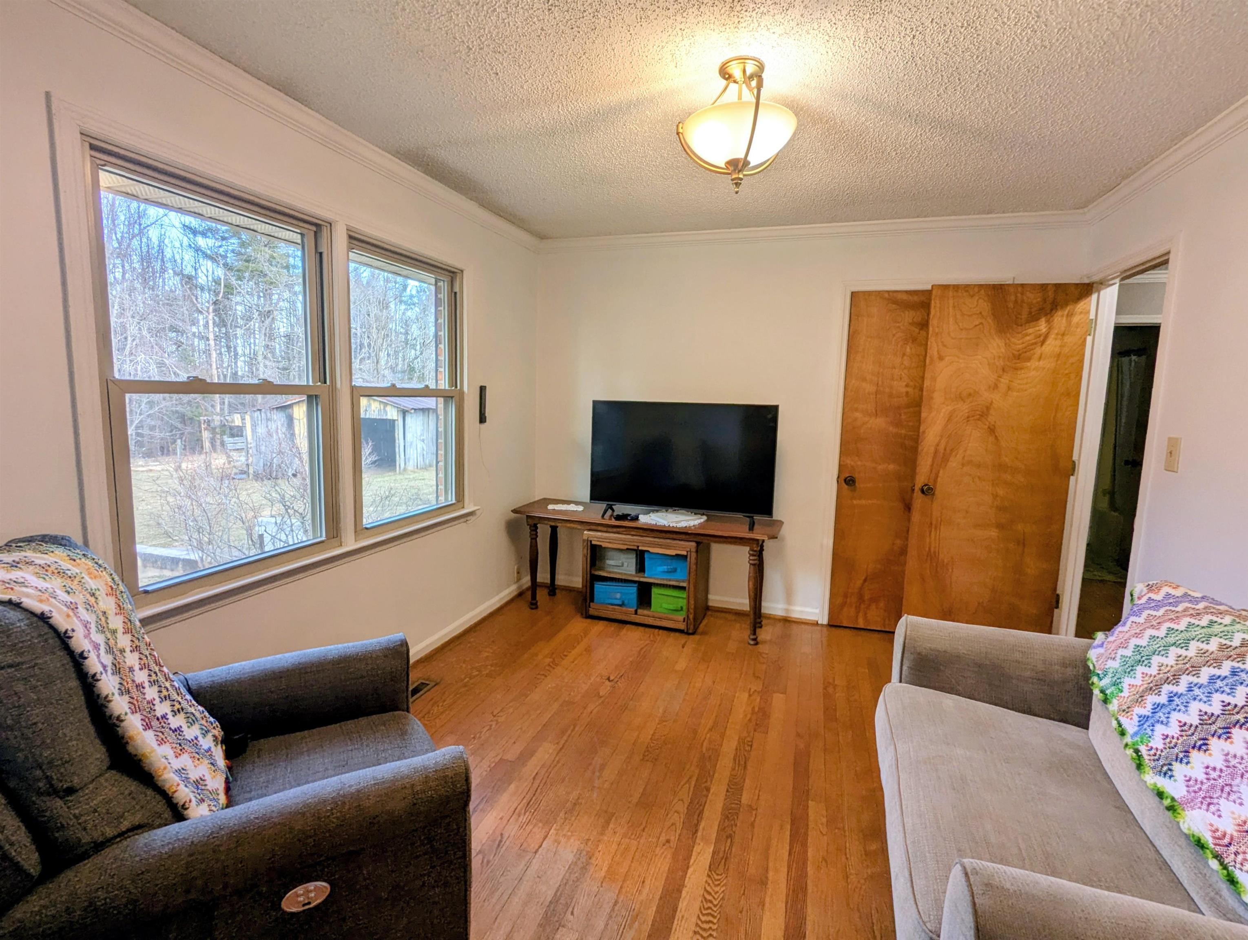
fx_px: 578
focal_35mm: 16
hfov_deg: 94.4
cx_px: 624
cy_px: 470
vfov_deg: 78.2
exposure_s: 1/120
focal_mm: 2.35
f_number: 2.2
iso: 58
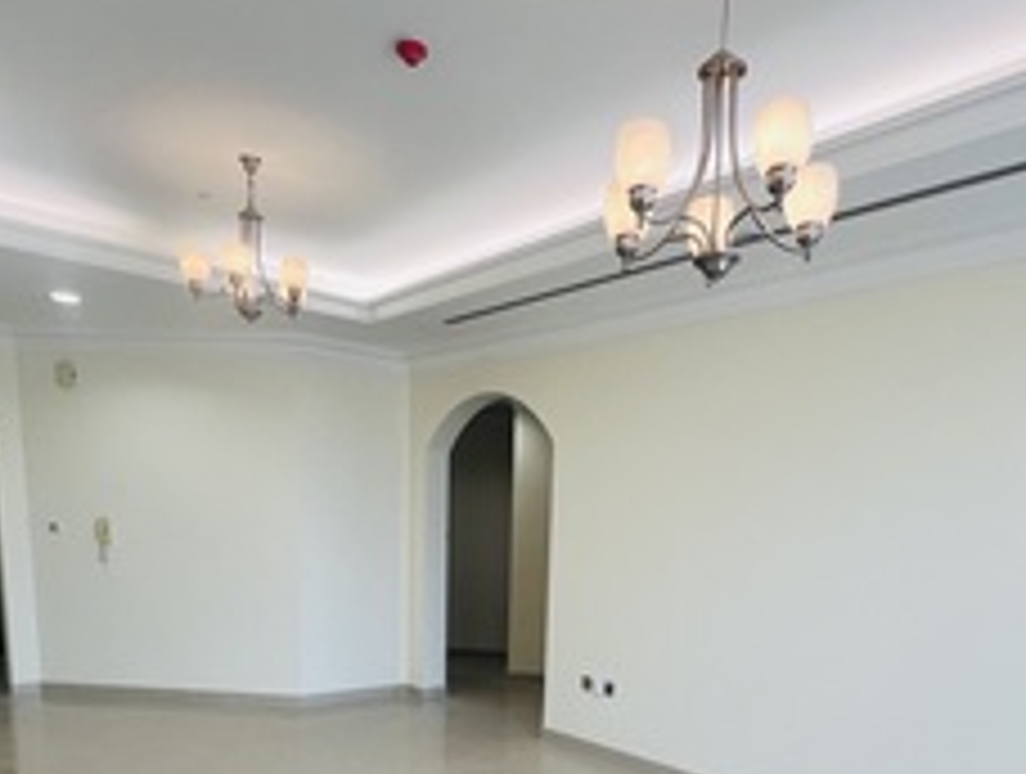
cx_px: 542
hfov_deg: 67.1
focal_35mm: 26
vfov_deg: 48.7
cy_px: 668
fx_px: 772
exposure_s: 1/100
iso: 80
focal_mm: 1.57
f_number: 1.8
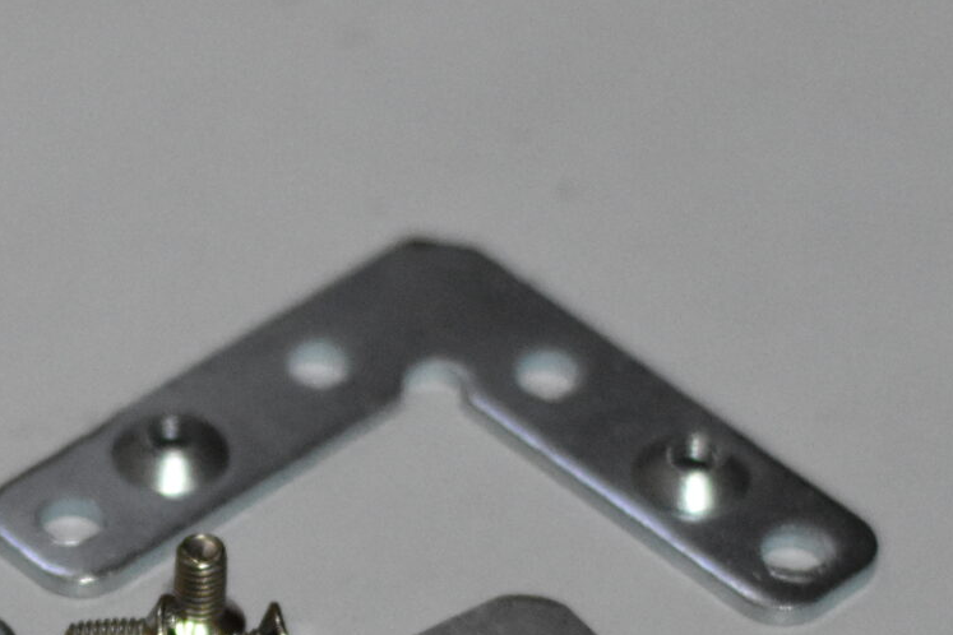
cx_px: 242
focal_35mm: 257
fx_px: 6803
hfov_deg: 8.0
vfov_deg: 5.3
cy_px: 738
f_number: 1.8
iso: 3200
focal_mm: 50
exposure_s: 1/500
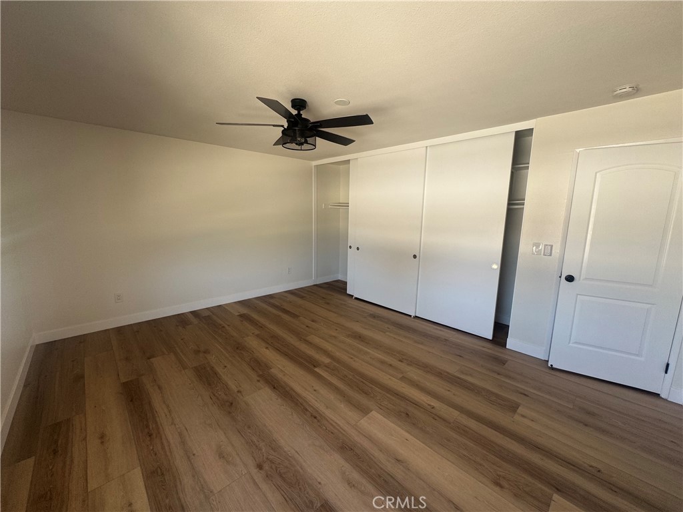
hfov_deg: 102.1
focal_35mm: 14
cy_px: 256
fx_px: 276
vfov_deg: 85.7
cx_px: 342
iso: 64
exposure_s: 1/99
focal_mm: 2.22
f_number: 2.2
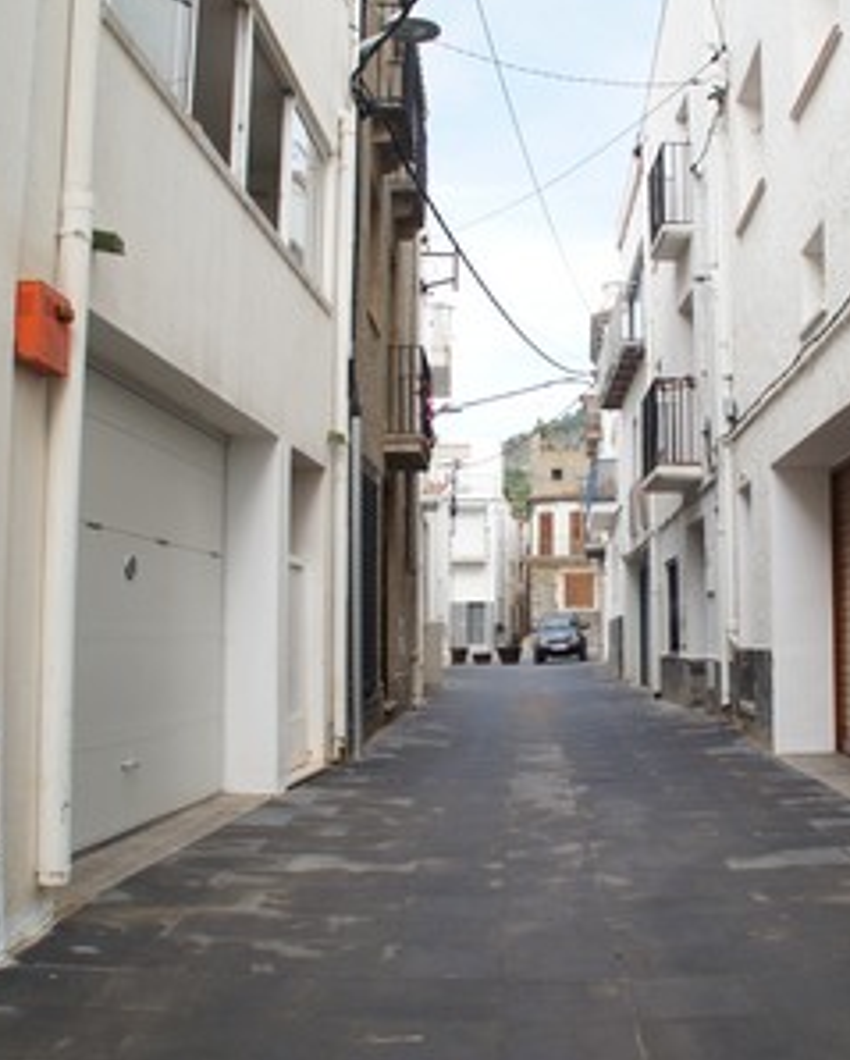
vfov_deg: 46.8
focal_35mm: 39
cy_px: 525
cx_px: 597
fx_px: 1225
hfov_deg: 37.7
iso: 100
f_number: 6.3
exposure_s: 1/125
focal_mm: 18
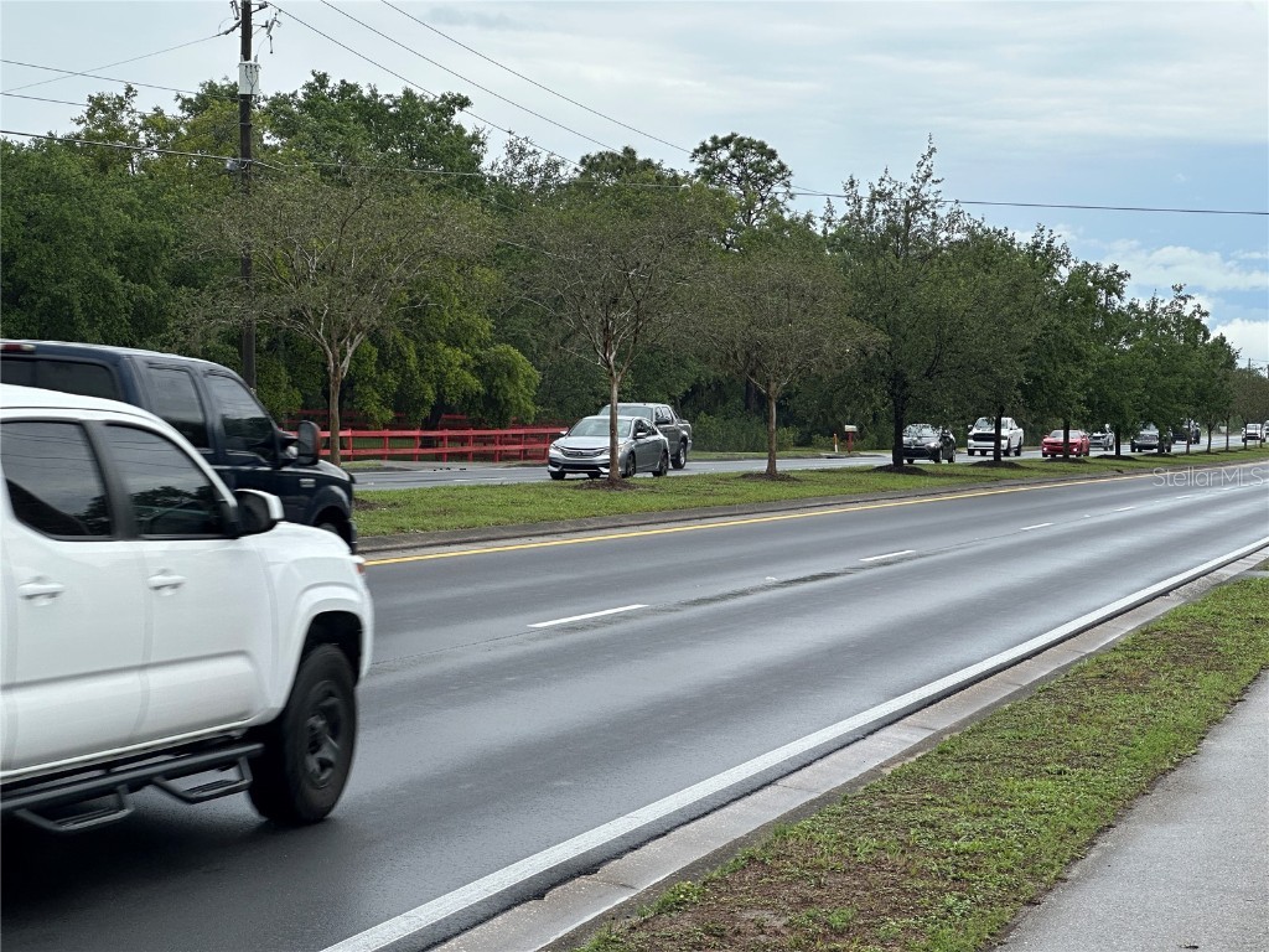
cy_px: 476
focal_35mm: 77
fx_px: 2823
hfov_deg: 25.3
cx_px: 634
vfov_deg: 19.1
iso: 32
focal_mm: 9
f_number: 2.8
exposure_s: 1/295
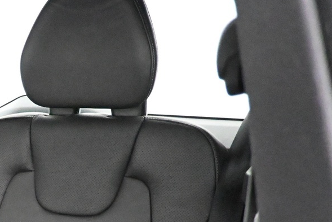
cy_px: 285
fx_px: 609
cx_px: -100
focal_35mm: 66
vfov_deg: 19.1
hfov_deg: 26.0
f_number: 3.5
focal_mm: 16
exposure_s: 1/25
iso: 16000
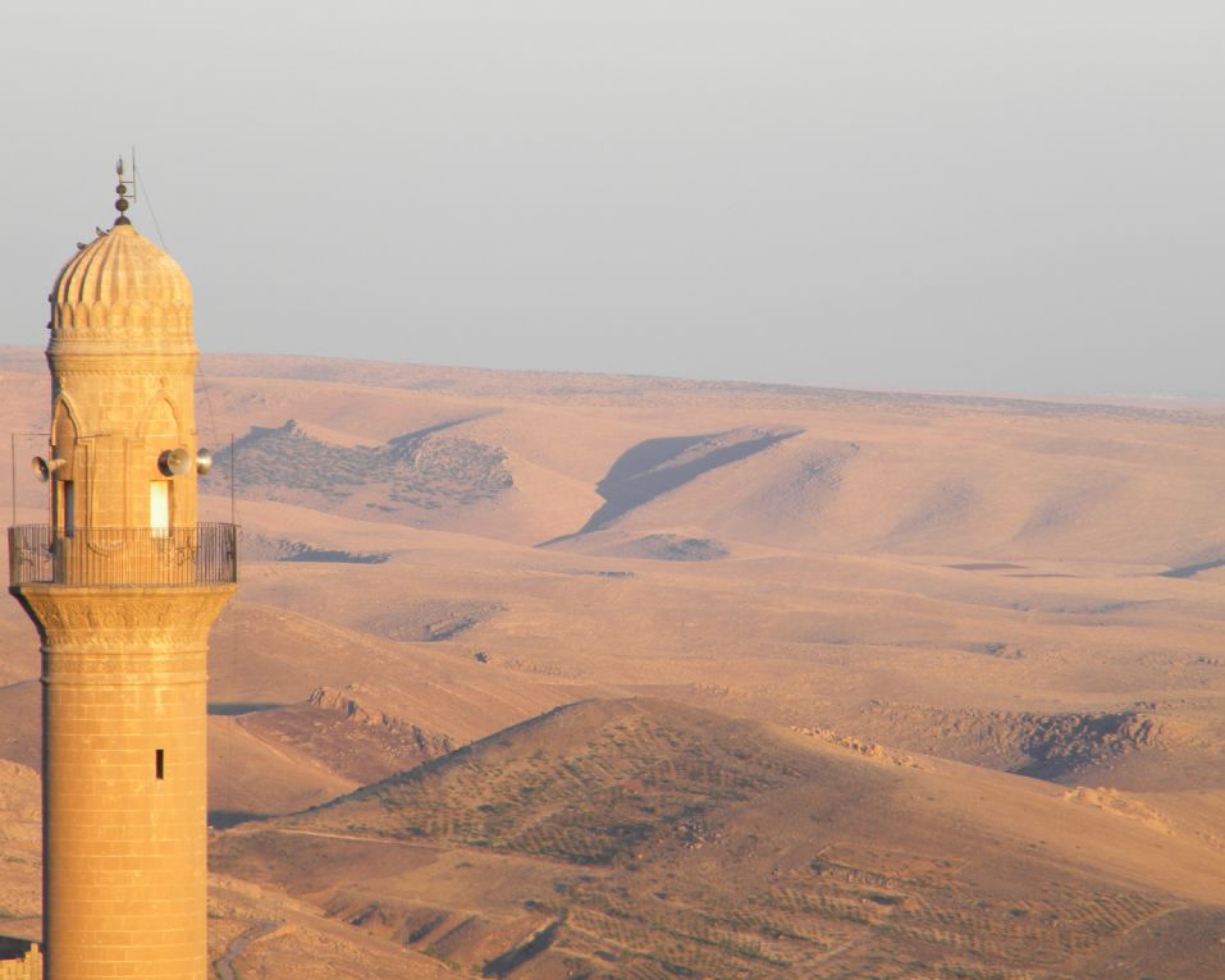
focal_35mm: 236
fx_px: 8558
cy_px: 490
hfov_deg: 8.2
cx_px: 573
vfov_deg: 6.6
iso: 80
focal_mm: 41
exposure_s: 1/130
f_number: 5.4
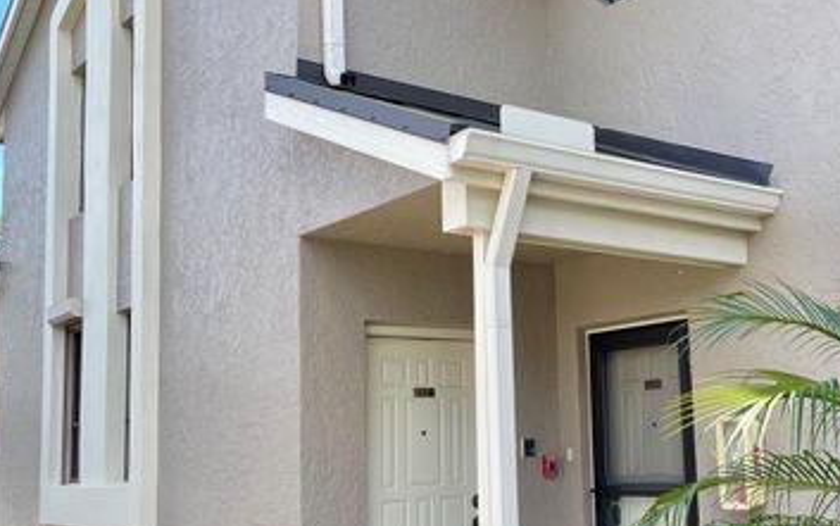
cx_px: 588
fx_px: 893
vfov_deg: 32.7
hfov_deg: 49.1
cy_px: 323
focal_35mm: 39
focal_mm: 4.2
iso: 32
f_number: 1.6
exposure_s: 1/342
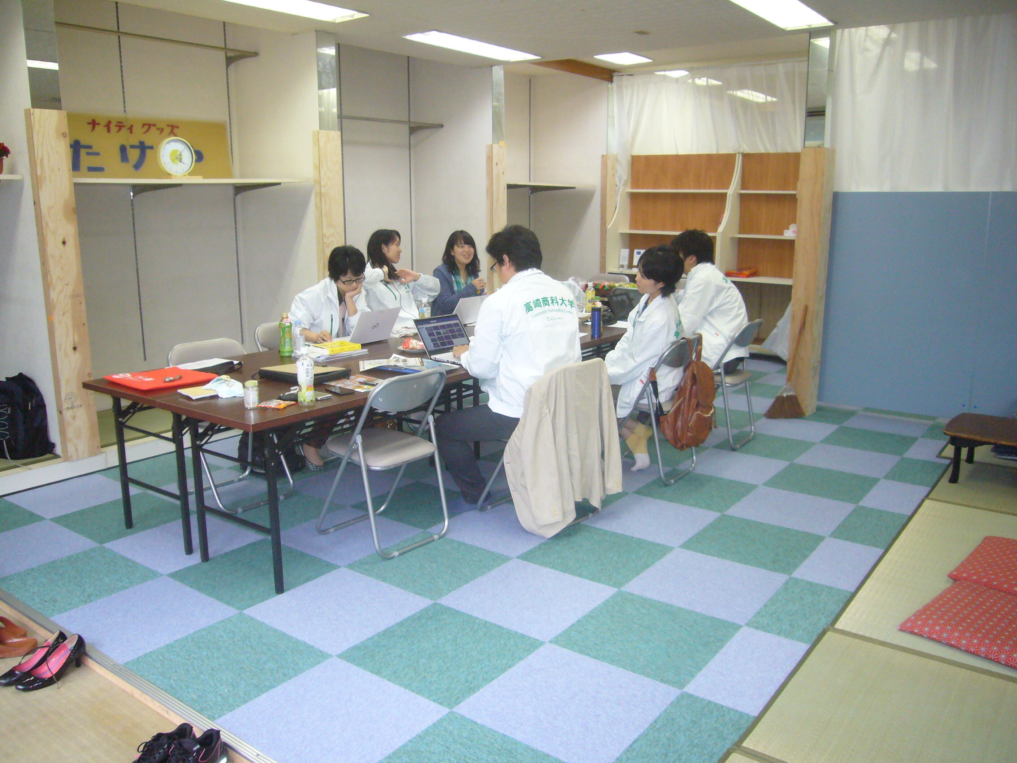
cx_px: 508
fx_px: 823
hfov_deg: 63.4
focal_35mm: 28
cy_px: 382
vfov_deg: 49.7
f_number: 2.8
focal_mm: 4.6
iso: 200
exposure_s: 1/30
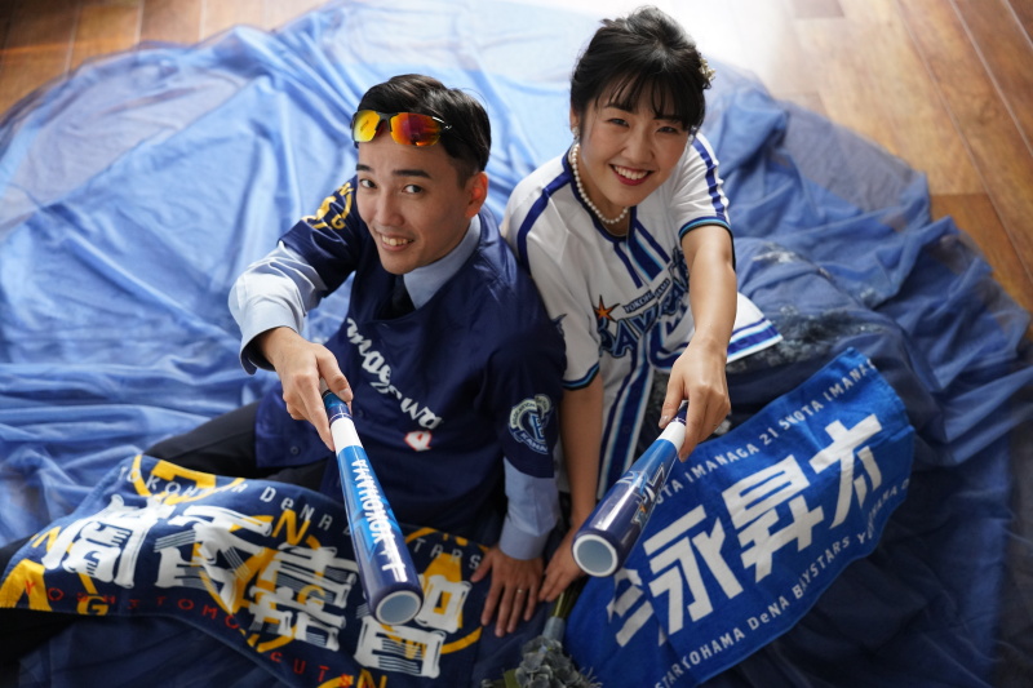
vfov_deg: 35.0
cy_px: 344
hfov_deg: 50.7
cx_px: 516
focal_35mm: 38
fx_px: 1090
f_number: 2.8
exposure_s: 1/100
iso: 4000
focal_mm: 38
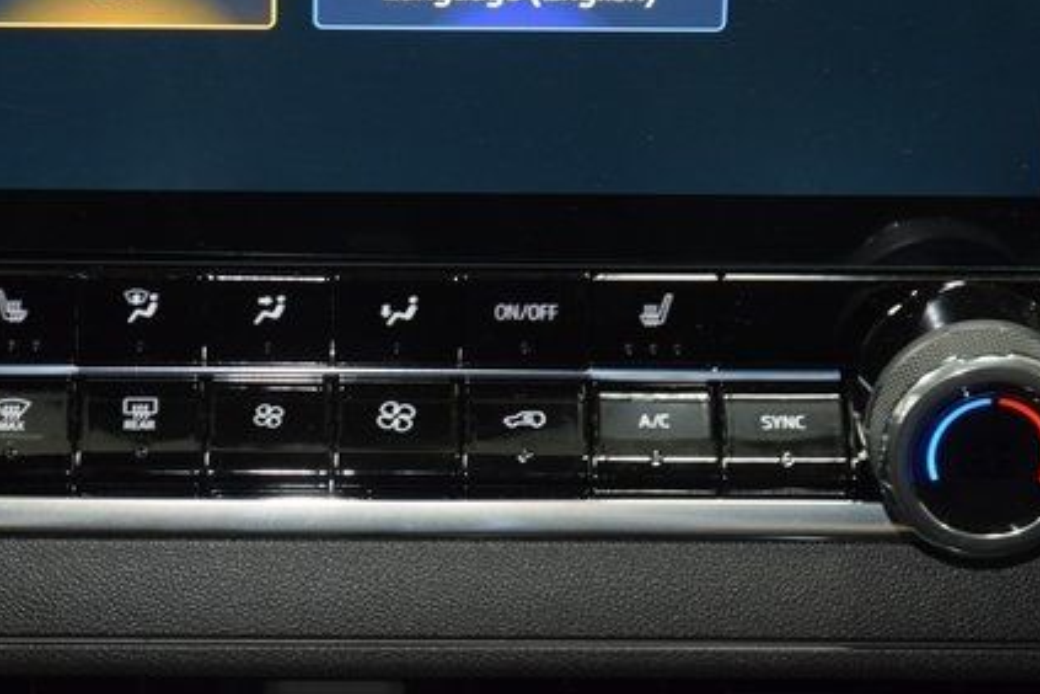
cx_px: 342
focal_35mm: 159
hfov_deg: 12.9
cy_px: 358
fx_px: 4593
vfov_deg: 8.6
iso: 1800
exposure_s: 1/30
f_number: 4.5
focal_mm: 70
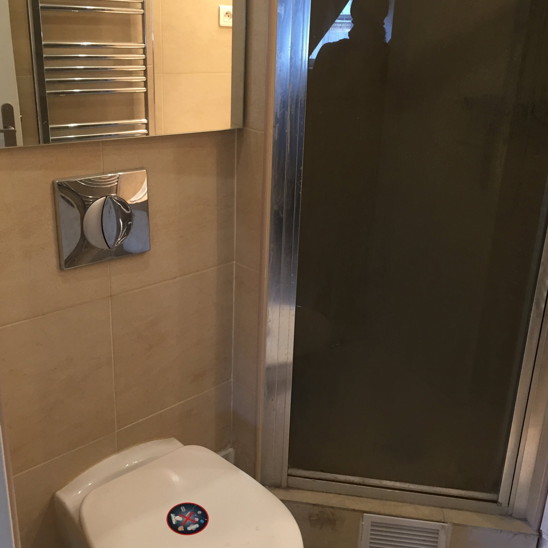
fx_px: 627
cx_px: 280
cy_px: 247
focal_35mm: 35
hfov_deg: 47.2
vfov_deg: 47.2
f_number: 2.2
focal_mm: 4.15
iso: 125
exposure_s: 1/33
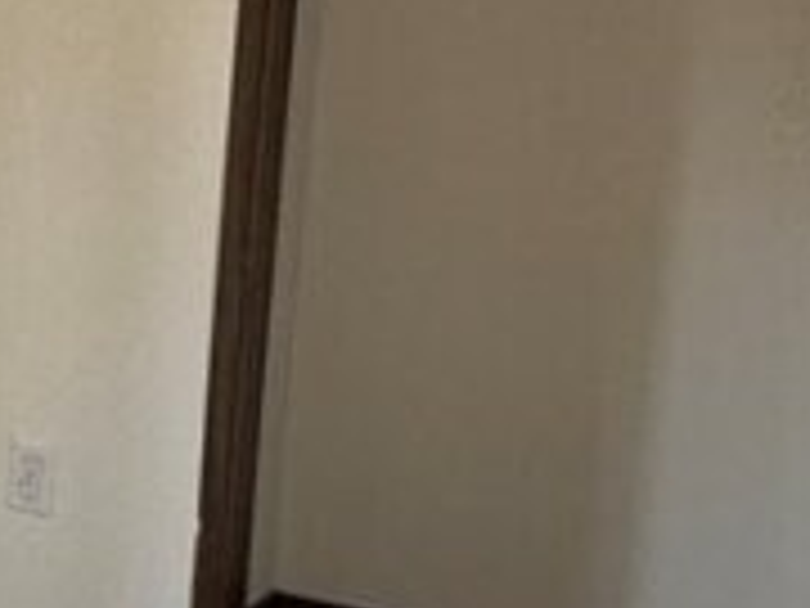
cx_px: -837
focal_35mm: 109
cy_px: 104
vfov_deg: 13.5
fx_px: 2551
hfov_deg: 14.7
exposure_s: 1/99
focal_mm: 2.22
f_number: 2.2
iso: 100
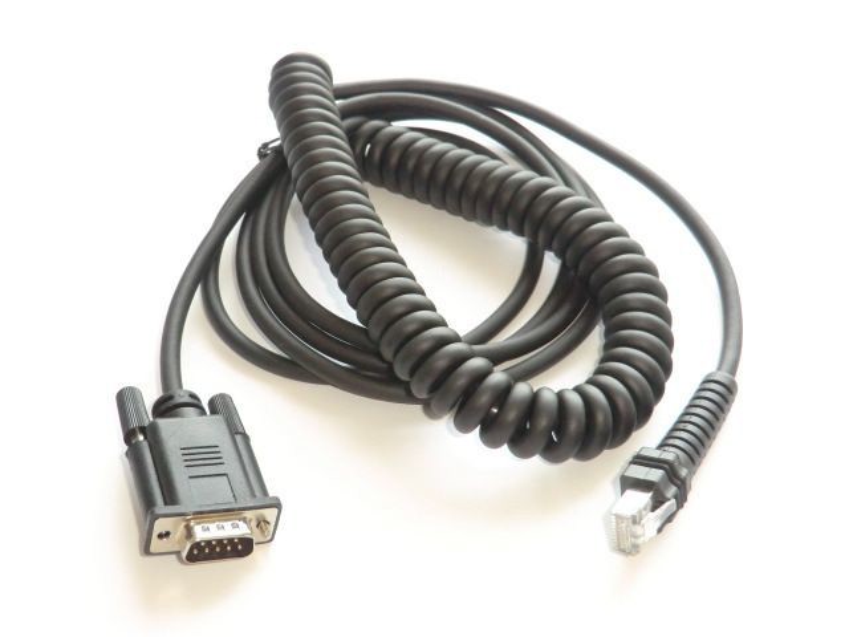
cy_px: 318
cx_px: 424
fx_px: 1349
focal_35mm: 55
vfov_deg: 26.6
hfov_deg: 34.9
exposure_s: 1/60
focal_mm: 9.8
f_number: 4.2
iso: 400
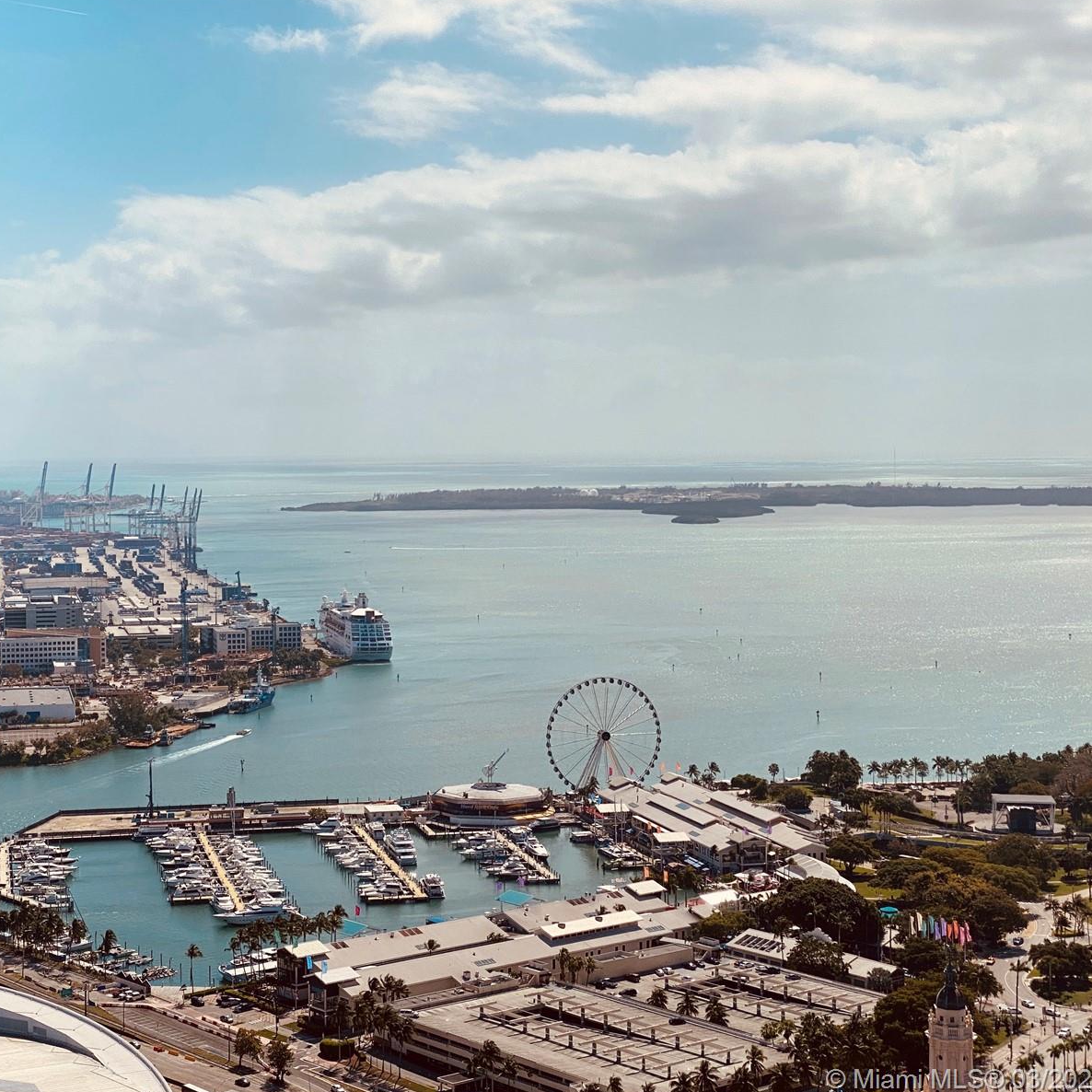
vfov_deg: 27.7
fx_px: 2213
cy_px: 546
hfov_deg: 27.6
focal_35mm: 62
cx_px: 389
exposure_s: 1/4785
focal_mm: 6
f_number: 2
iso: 20
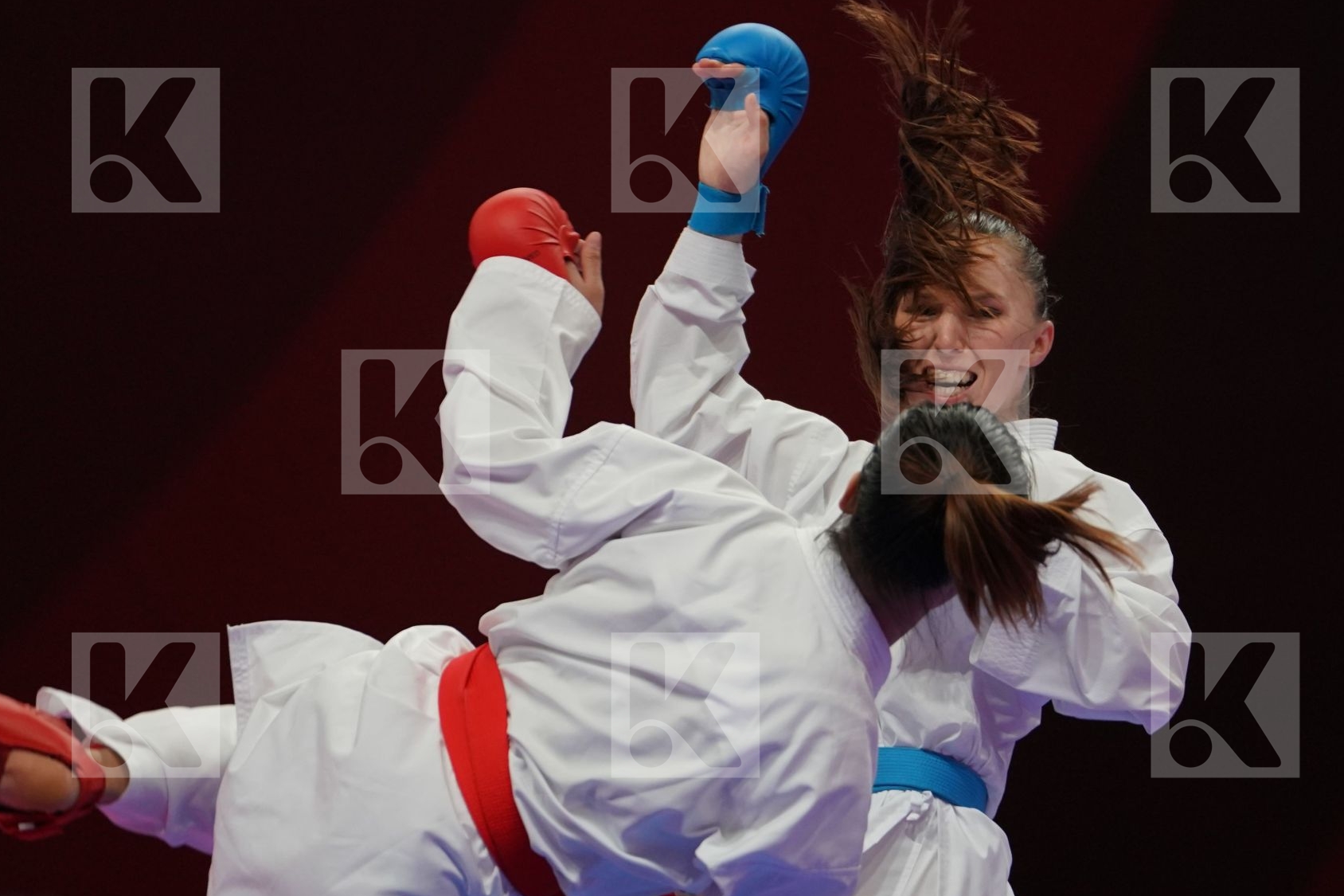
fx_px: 16723
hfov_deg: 4.6
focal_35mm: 448
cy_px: 422
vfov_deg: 3.1
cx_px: 686
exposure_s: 1/1000
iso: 2000
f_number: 4
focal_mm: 280
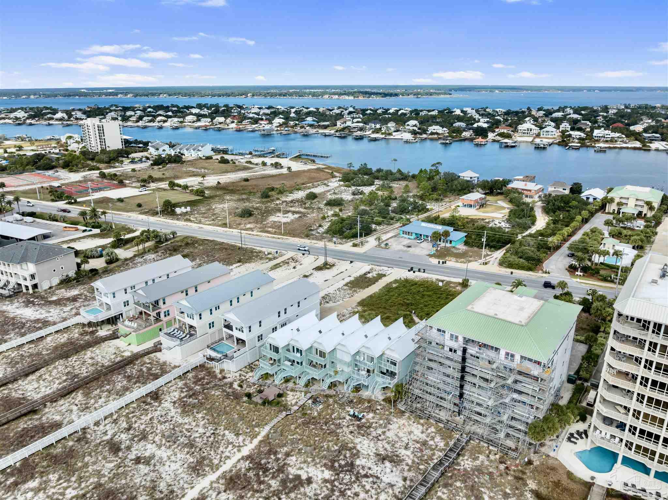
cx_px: 334
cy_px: 250
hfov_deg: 71.6
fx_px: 463
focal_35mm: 24
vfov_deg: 56.8
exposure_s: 1/2000
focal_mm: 12.29
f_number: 2.8
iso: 100
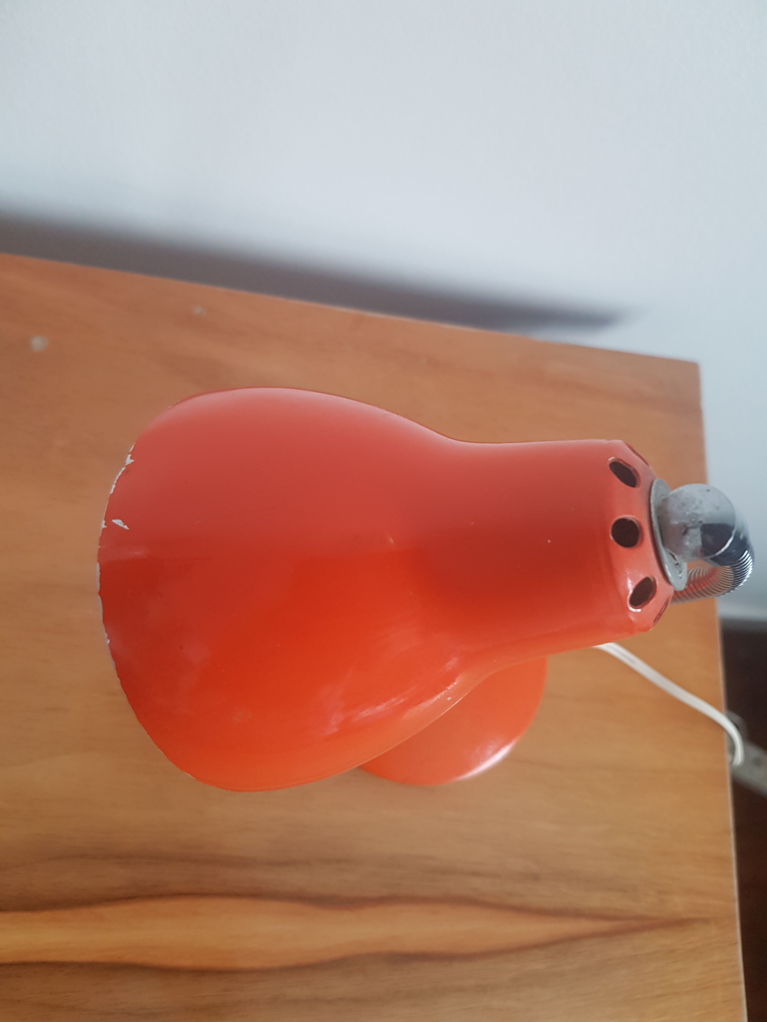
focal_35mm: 26
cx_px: 384
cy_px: 511
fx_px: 768
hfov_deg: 53.1
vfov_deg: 67.3
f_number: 1.7
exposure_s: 1/30
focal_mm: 4.2
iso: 160
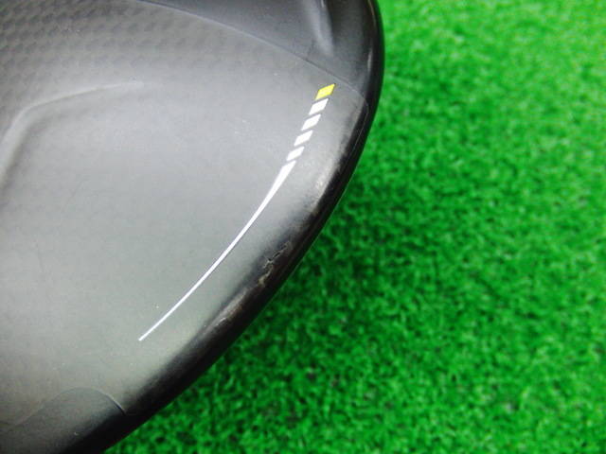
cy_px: 227
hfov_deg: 50.1
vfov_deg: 38.7
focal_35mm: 37
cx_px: 303
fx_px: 648
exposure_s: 1/20
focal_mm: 6.42
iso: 400
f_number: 3.6
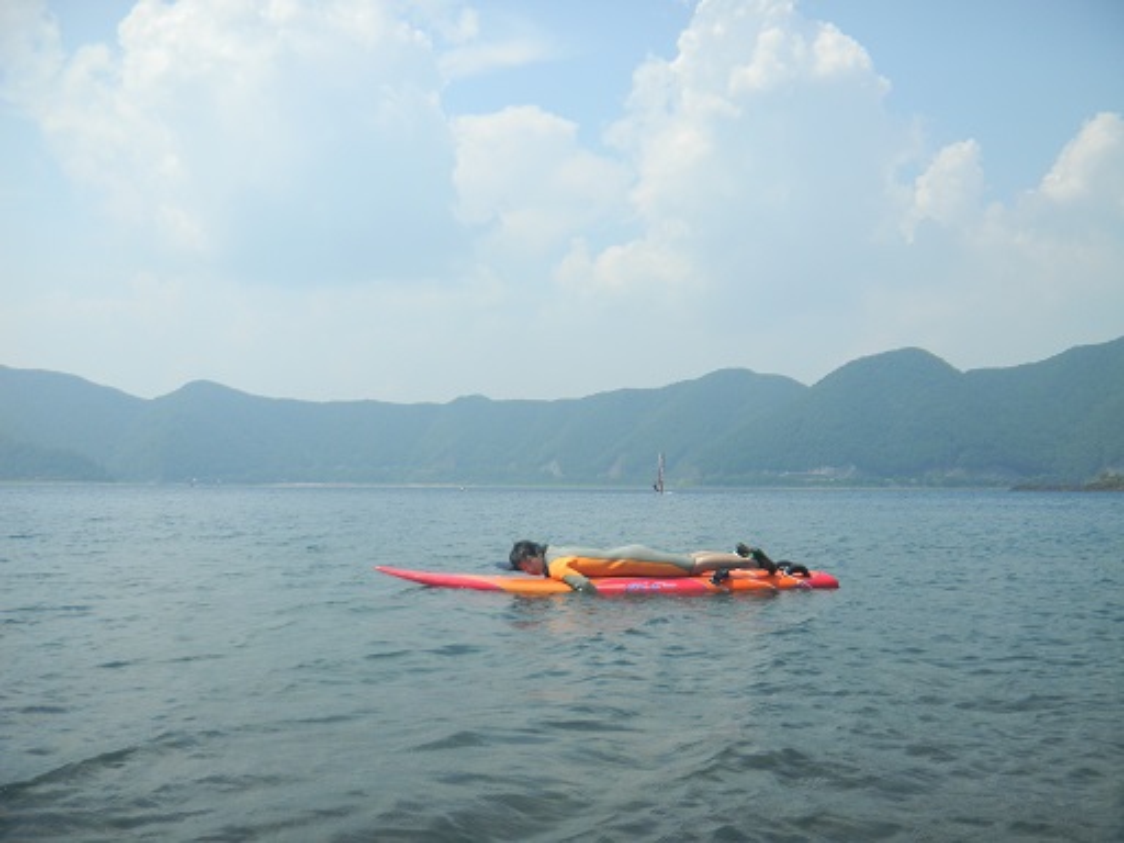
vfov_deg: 37.7
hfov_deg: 49.0
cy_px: 422
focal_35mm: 38
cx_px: 562
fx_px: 1234
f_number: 4
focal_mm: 6.9
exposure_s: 1/670
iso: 83
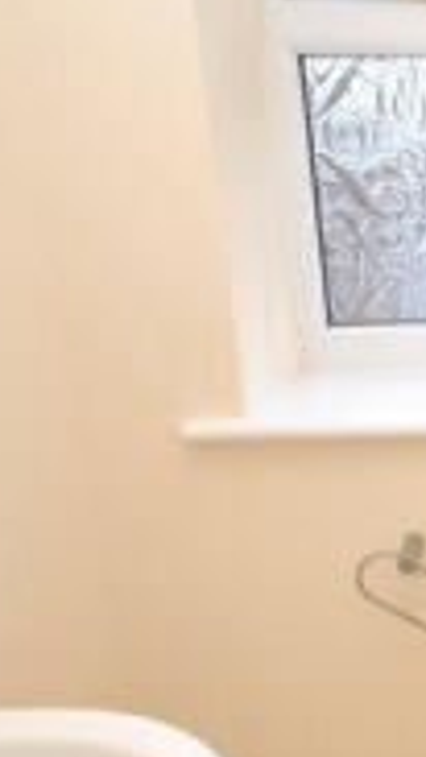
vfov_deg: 37.0
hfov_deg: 17.6
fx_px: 1124
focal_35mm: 56
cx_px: 755
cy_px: 461
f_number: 4
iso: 200
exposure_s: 1/60
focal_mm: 10
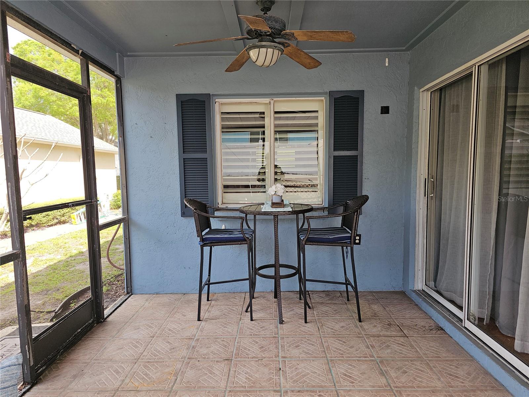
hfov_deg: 73.9
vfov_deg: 58.9
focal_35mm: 23
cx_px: 264
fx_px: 351
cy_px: 198
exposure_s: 1/60
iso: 12
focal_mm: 6.3
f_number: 1.7
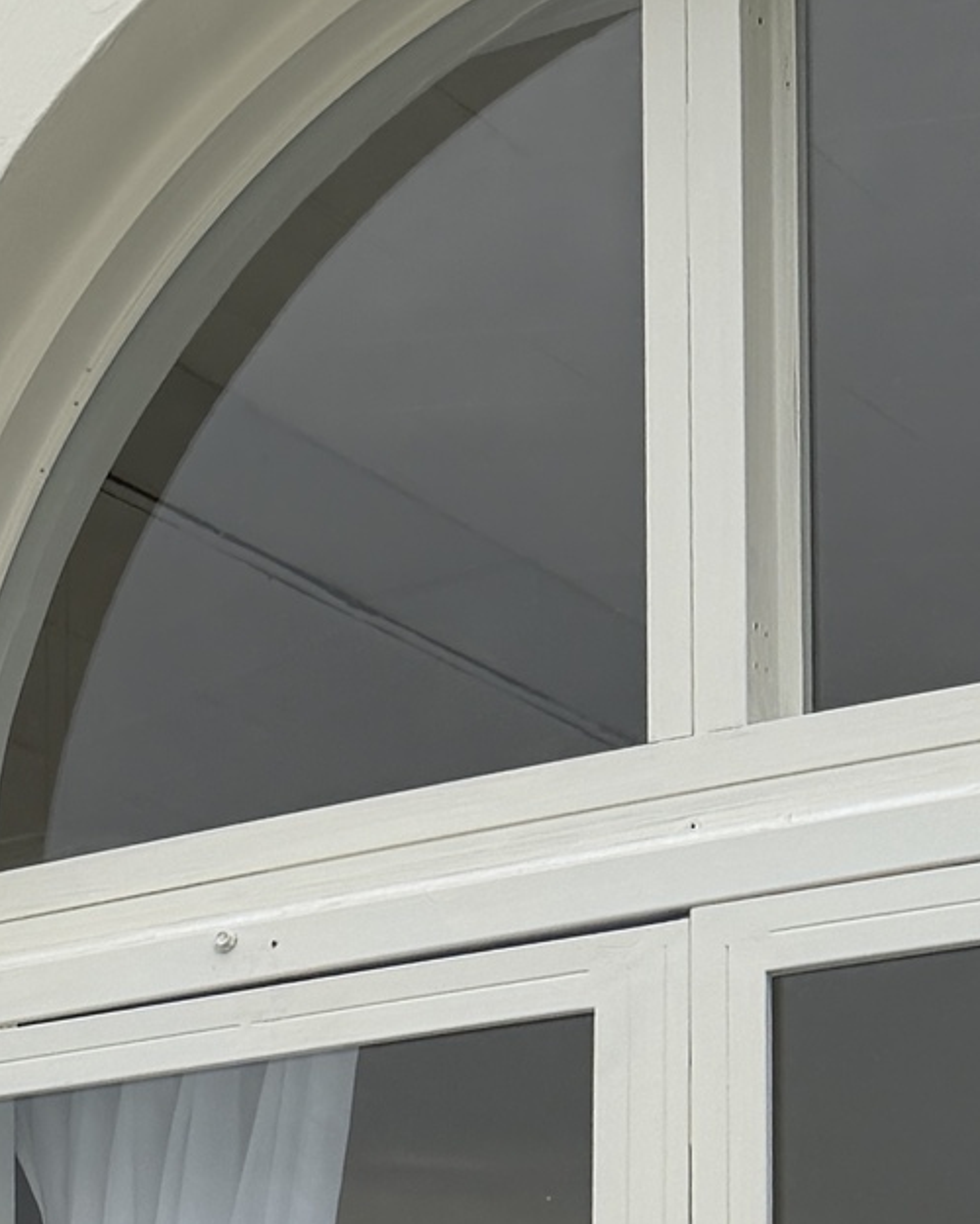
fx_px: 3263
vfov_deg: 17.1
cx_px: -625
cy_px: 2268
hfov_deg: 15.3
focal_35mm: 90
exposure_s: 1/5714
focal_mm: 6.76
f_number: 1.78
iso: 80
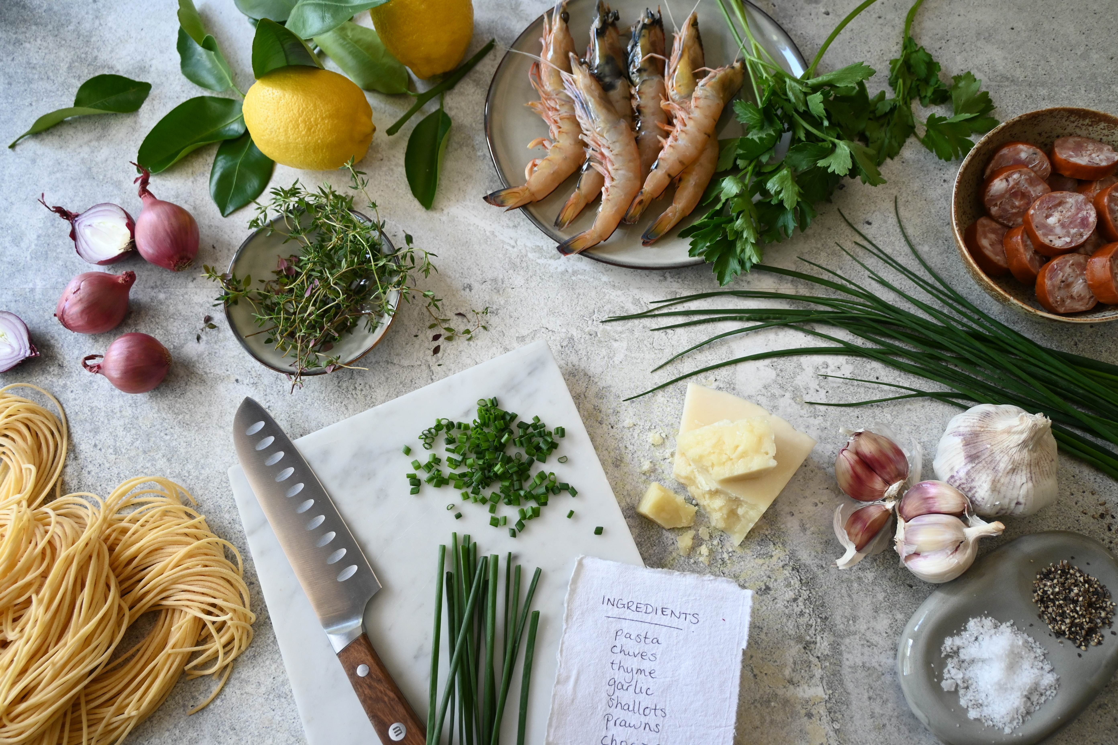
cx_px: 559
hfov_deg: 63.2
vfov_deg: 44.6
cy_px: 372
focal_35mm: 29
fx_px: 908
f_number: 3.8
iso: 640
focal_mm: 19.5
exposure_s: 1/60
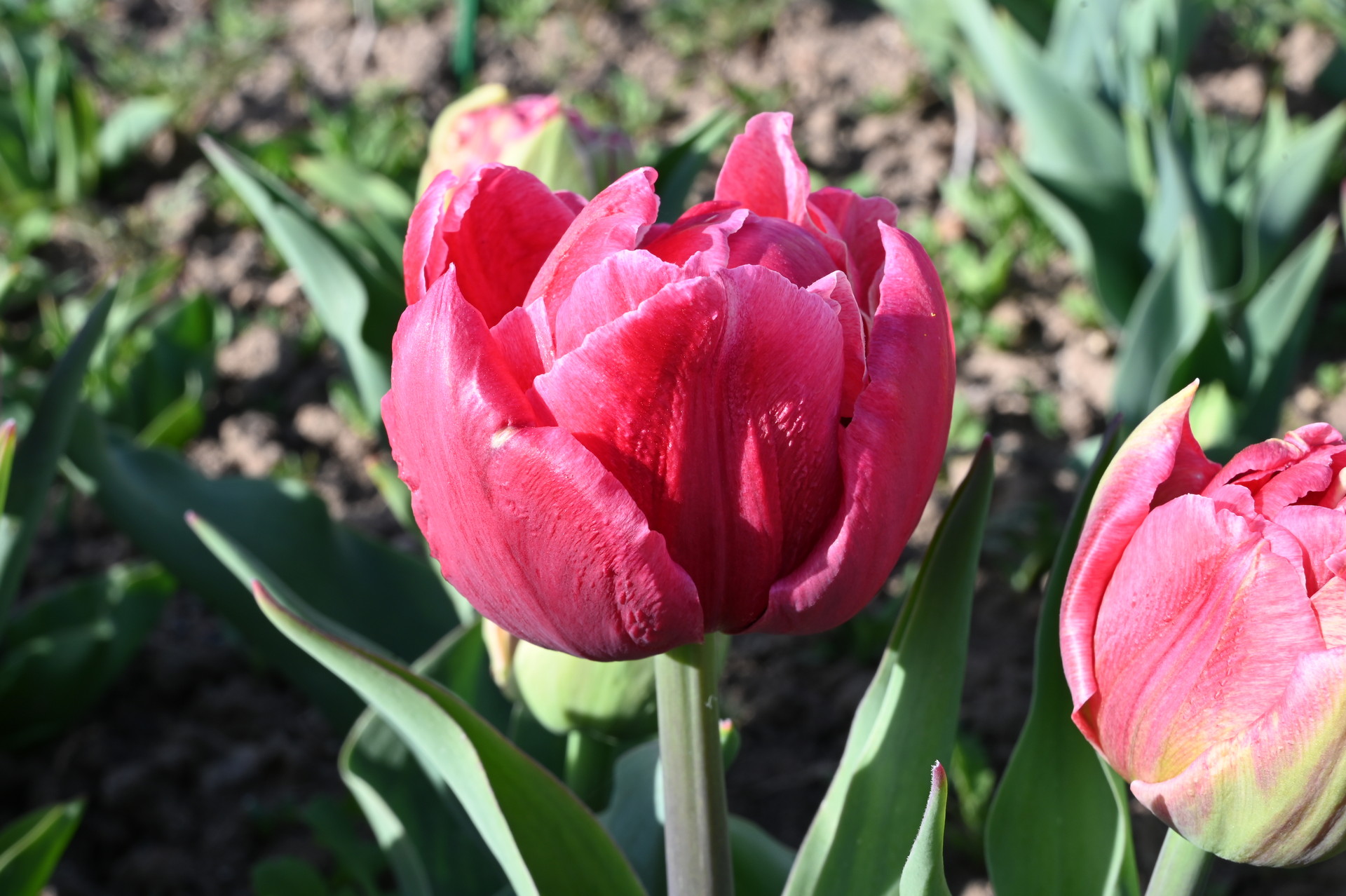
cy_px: 448
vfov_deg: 27.0
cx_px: 673
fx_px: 1868
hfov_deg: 39.6
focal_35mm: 50
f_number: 16
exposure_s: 1/60
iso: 200
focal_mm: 50
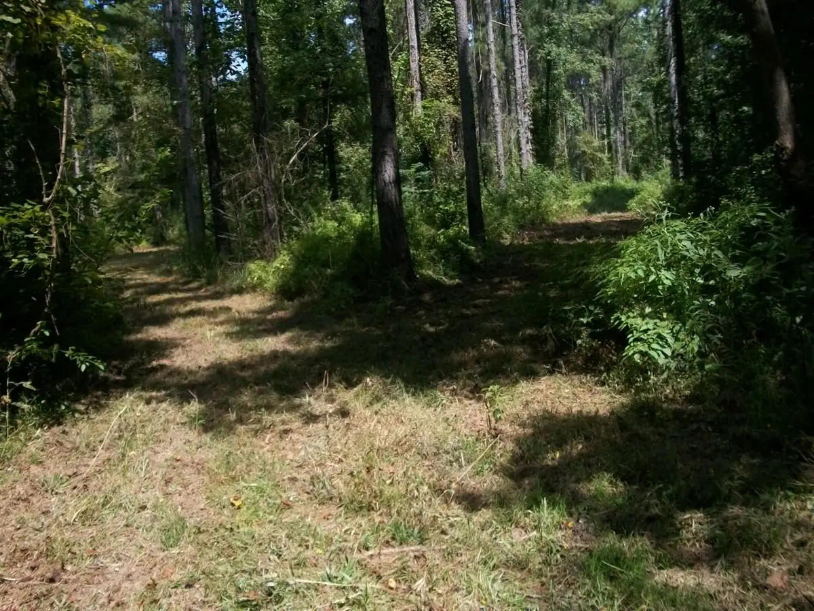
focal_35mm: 32
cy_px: 306
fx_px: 752
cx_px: 407
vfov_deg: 44.2
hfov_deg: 56.8
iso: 80
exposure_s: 1/640
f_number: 2.9
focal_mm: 5.7
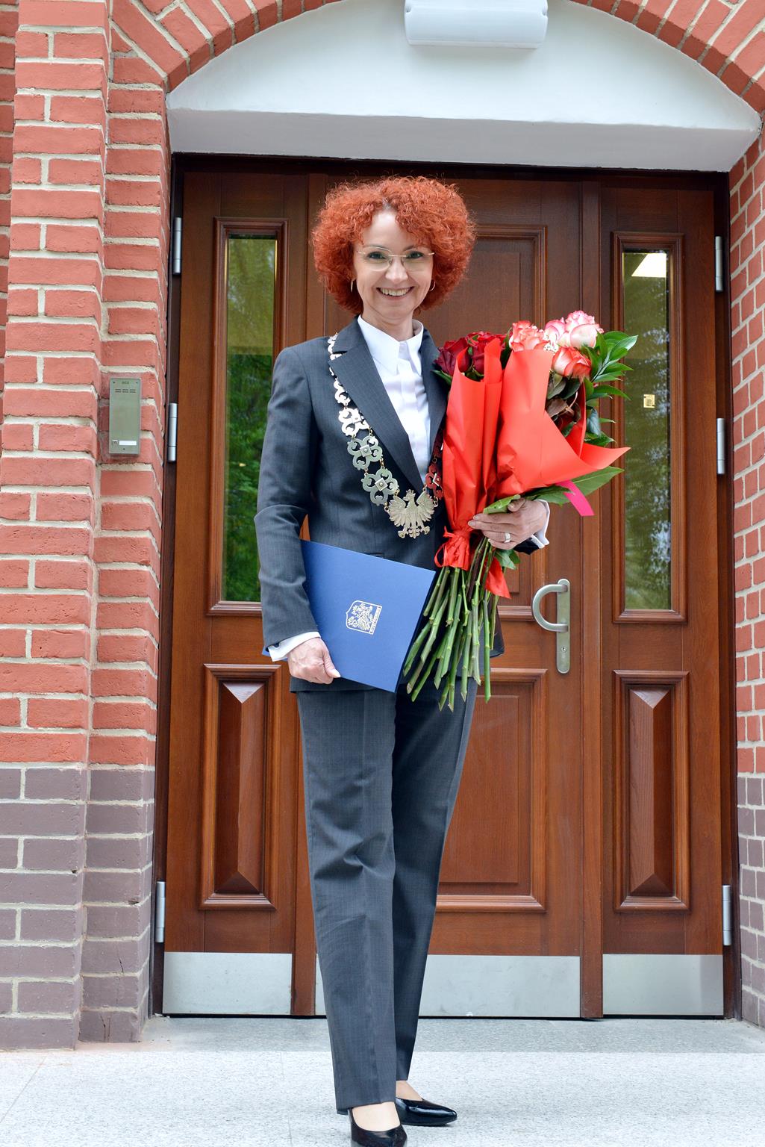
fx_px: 1752
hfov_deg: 24.6
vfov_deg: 36.2
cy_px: 574
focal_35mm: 55
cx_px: 382
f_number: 9
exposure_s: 1/320
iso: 2000
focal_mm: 55
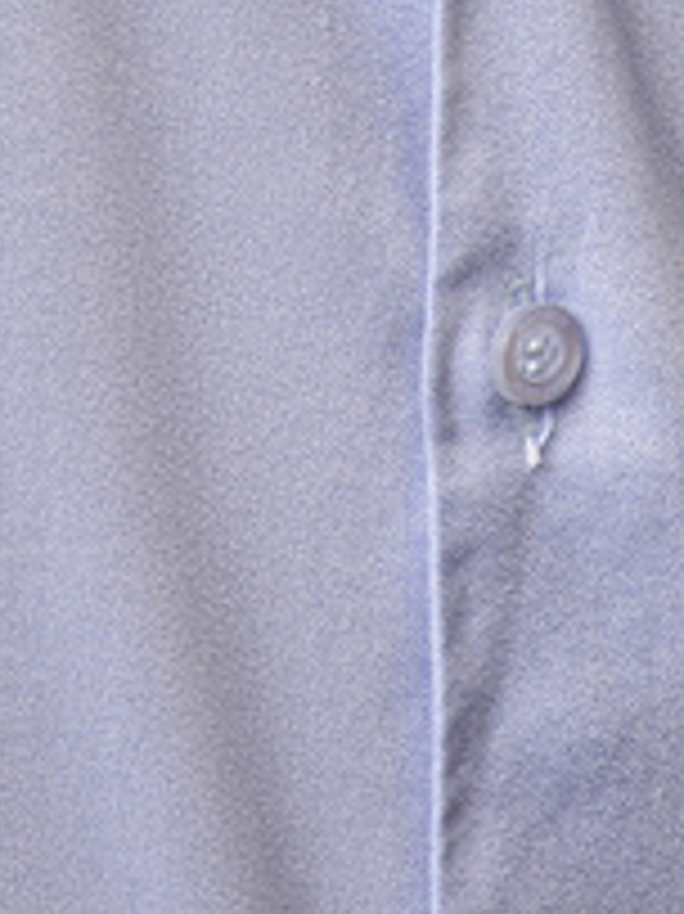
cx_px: -176
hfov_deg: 2.0
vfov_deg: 2.7
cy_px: -1283
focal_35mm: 725
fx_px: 19121
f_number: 14
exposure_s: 1/160
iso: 100
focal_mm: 85
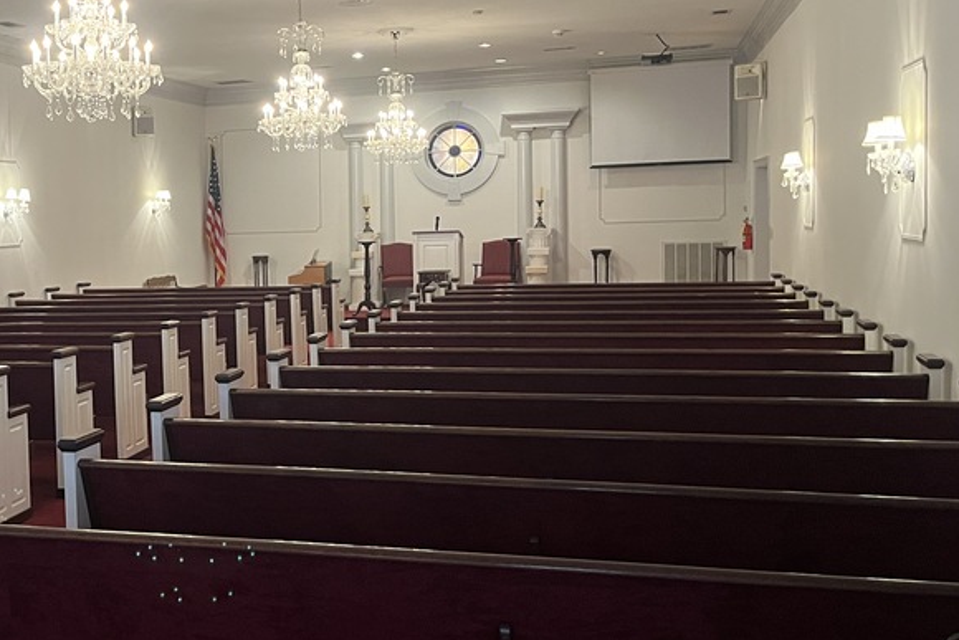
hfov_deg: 39.6
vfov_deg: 28.7
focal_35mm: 47
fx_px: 1252
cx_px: 142
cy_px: 304
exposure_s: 1/60
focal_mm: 5.1
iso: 500
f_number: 1.6
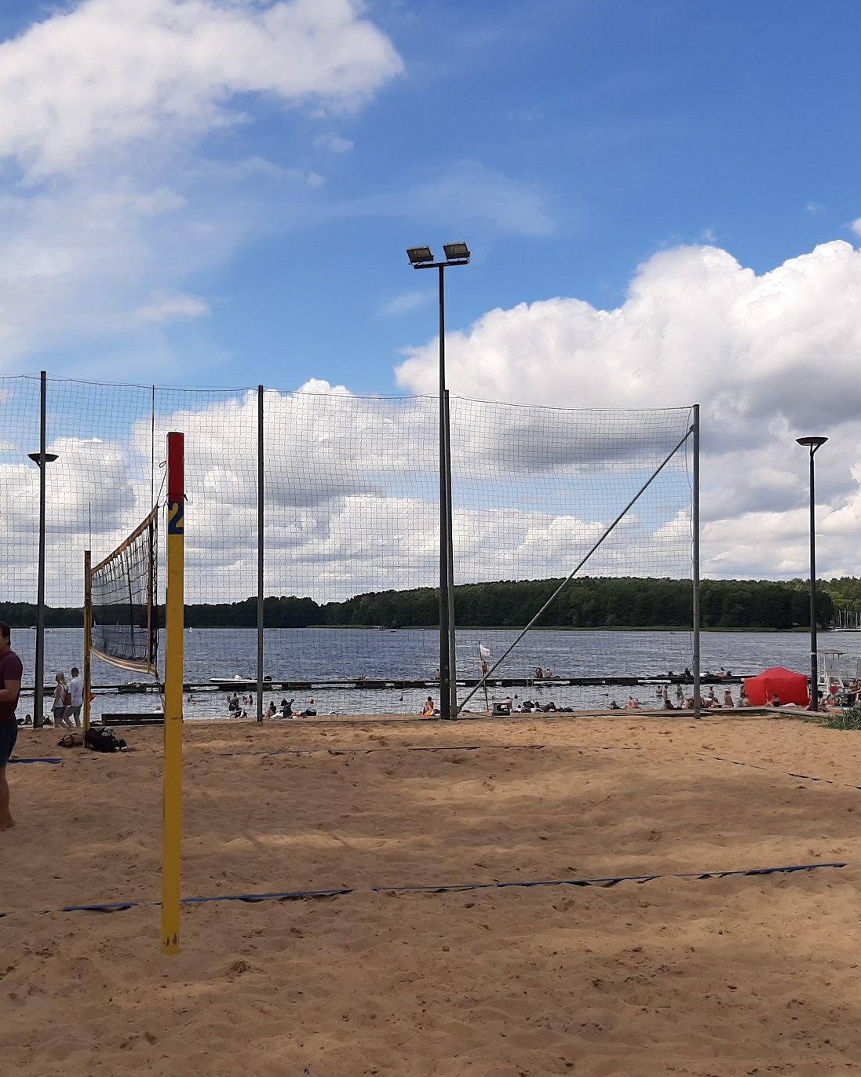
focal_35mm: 37
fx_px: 1179
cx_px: 356
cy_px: 580
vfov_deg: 49.0
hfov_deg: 40.0
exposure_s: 1/3731
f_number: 1.7
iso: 40
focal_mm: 3.93
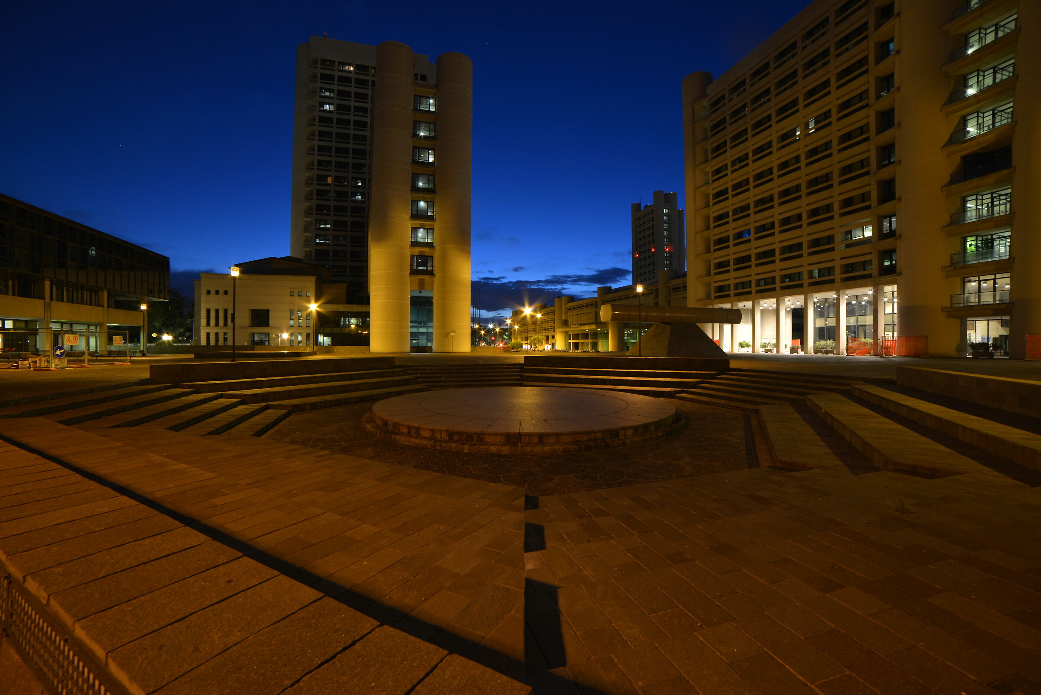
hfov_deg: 104.2
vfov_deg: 81.3
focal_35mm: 14
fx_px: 405
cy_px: 348
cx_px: 520
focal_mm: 14
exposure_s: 3
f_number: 10
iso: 200
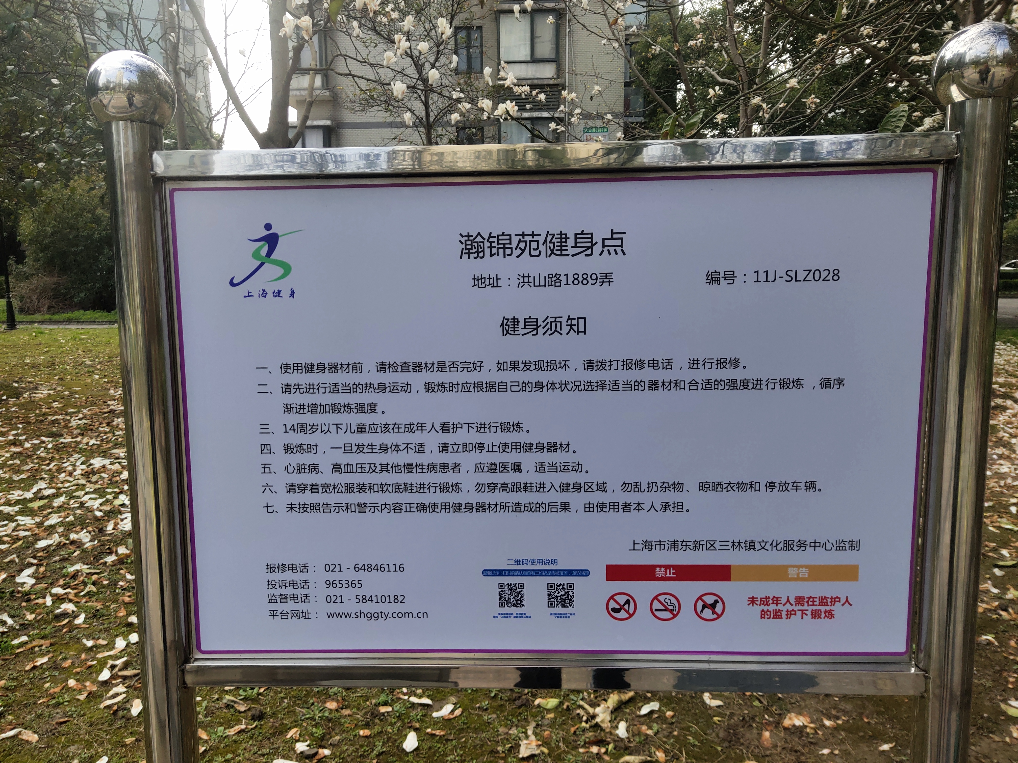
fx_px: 882
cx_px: 509
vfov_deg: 46.8
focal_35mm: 30
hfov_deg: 60.0
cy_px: 382
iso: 50
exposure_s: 1/939
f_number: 1.79
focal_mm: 4.35
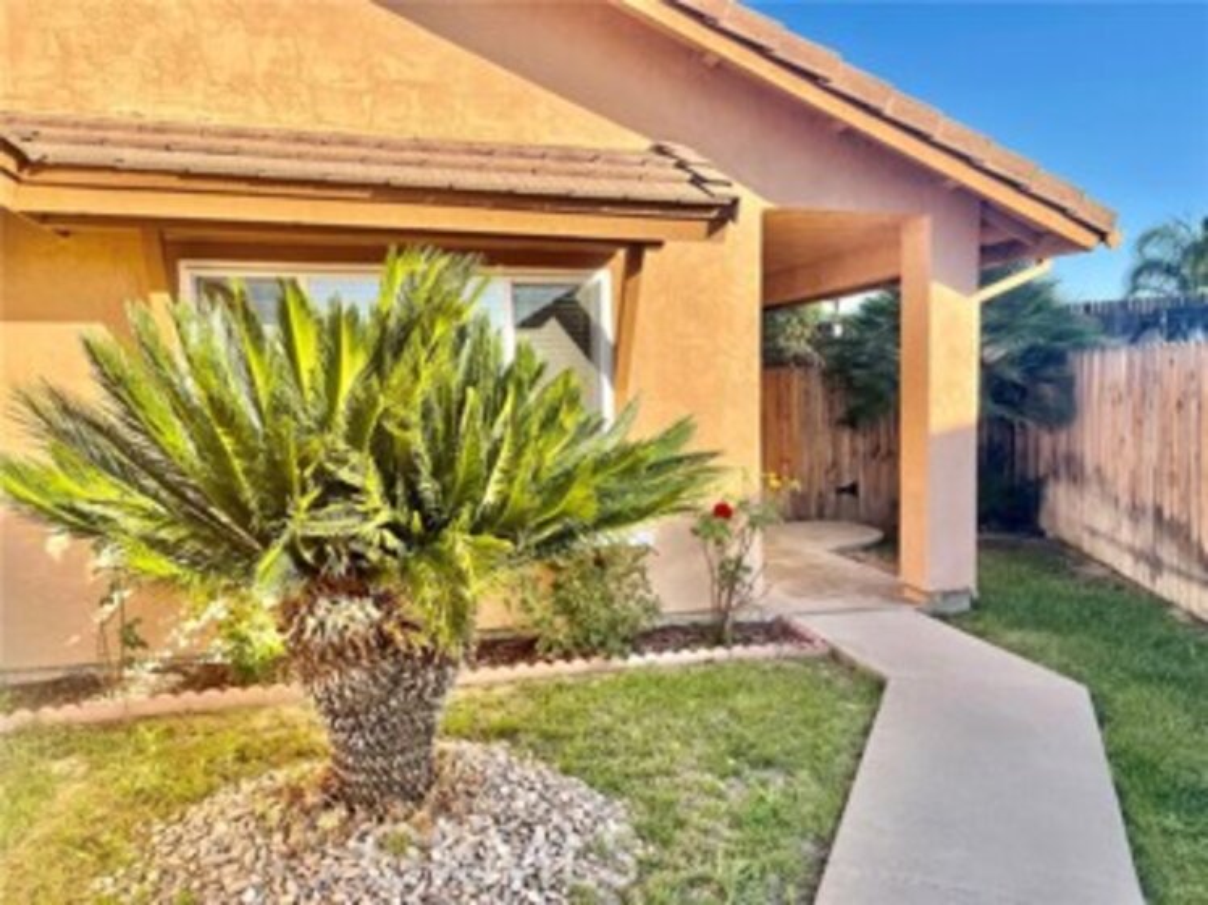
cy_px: 452
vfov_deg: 53.0
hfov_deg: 67.3
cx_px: 604
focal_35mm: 26
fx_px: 907
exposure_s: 1/1387
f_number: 1.6
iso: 32
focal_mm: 5.1
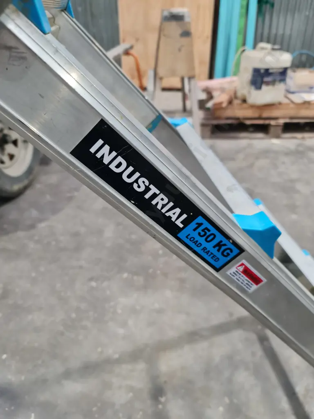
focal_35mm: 25
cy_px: 210
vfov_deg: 69.4
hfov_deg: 54.9
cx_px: 157
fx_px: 302
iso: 320
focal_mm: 7
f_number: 1.8
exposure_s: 1/100
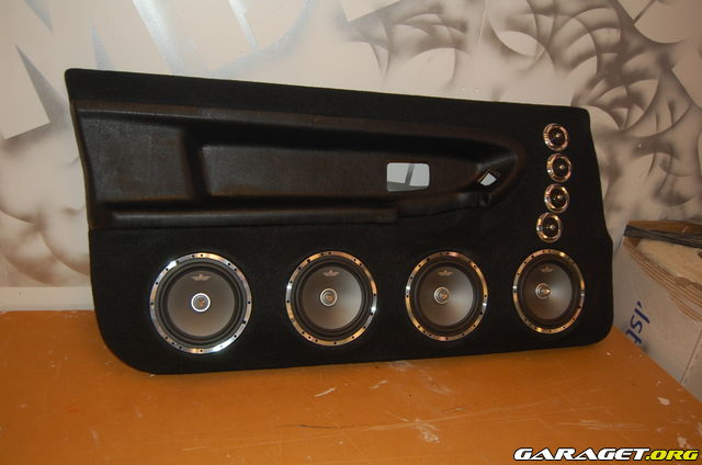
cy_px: 232
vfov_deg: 43.4
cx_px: 351
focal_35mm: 30
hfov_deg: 62.0
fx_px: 584
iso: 400
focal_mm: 20
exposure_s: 1/60
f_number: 3.8
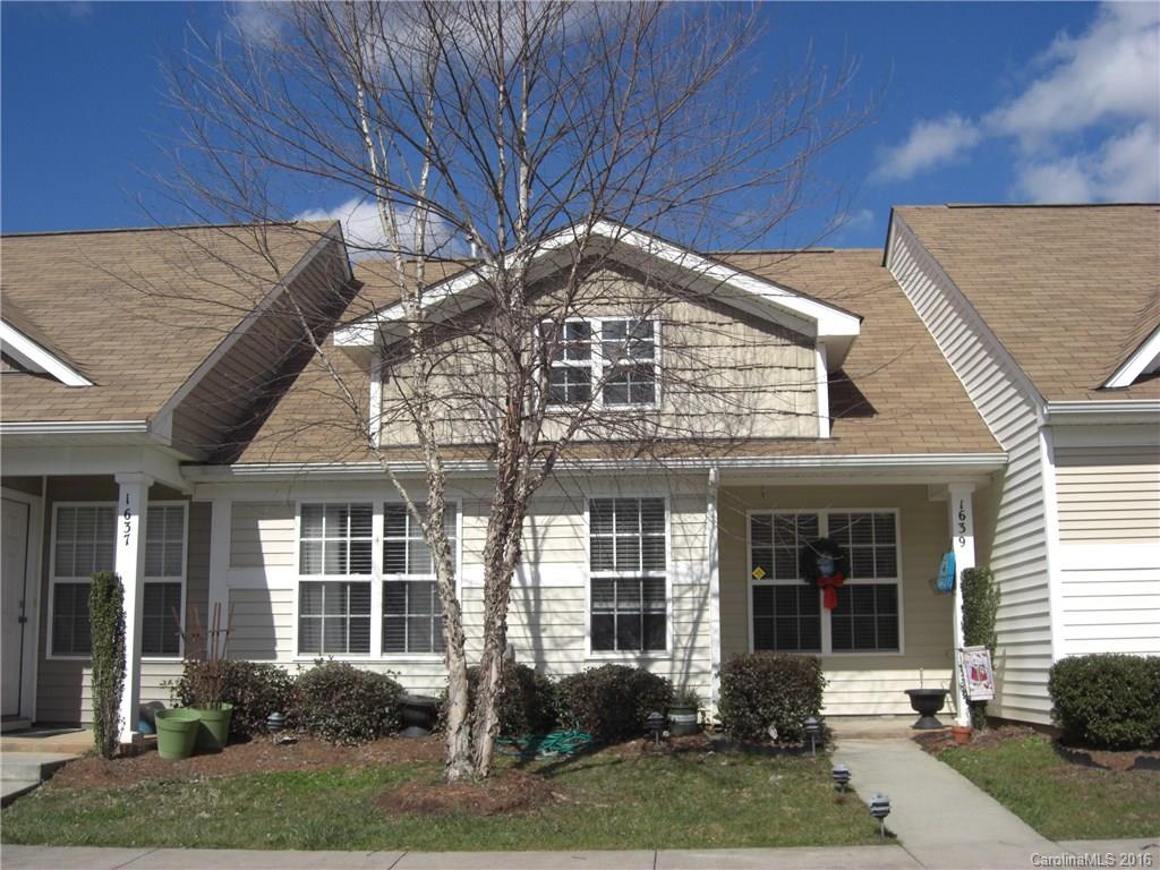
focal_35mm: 38
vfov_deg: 37.7
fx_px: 1273
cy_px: 435
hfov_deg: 49.0
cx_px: 580
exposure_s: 1/250
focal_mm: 7.9
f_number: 8
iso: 80
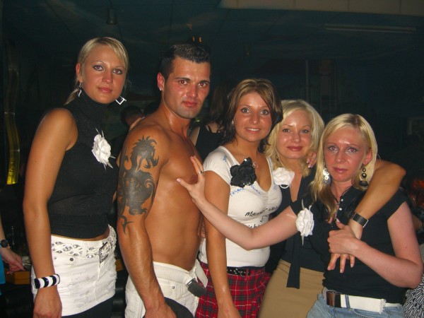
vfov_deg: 37.7
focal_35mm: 38
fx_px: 465
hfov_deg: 49.0
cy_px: 159
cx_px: 212
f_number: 2.8
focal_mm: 7.9
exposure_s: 1/60
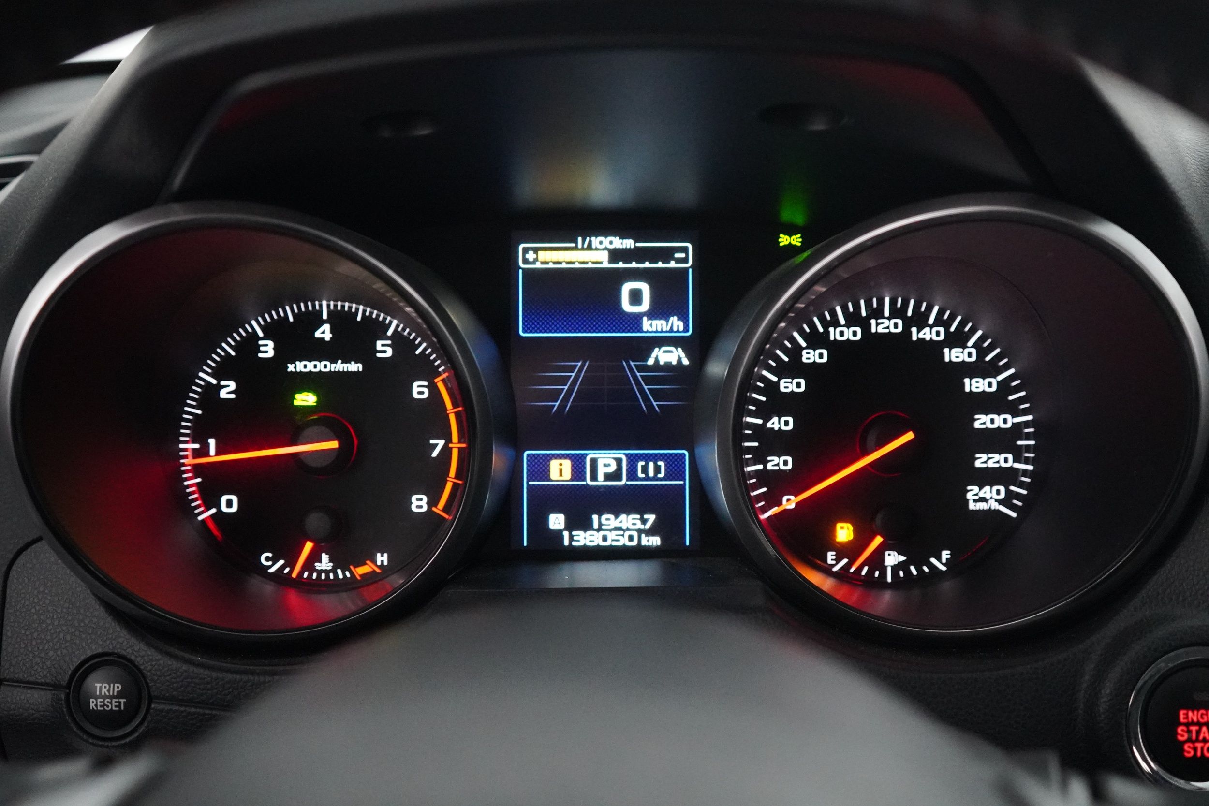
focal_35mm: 42
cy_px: 403
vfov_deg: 31.9
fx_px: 1410
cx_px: 604
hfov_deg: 46.4
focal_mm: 28
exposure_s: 1/40
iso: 6400
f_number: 3.5
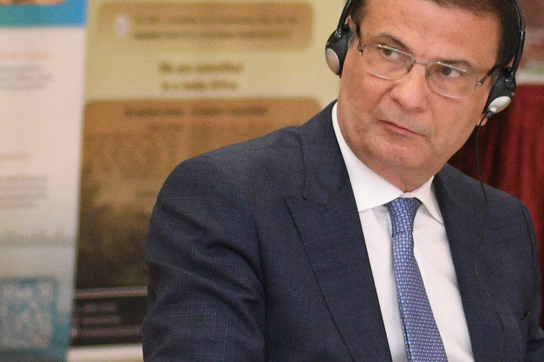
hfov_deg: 5.6
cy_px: 337
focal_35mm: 367
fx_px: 5545
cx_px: 247
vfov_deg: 3.7
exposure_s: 1/160
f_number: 4
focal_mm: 70
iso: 2500
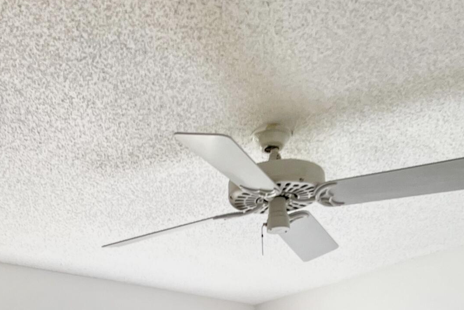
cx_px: 160
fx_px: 980
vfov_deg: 16.5
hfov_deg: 26.5
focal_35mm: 76
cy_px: 455
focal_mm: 5.7
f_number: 1.5
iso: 40
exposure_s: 1/160
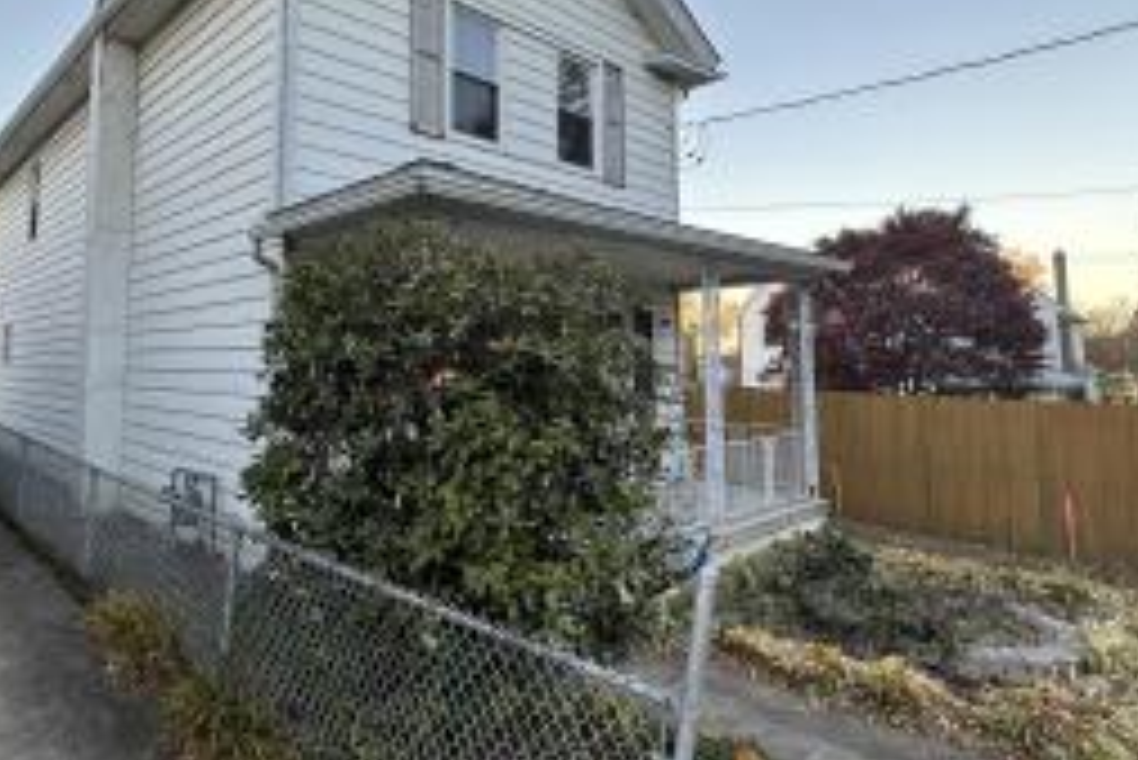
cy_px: 292
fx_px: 727
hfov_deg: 75.6
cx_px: 481
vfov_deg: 54.6
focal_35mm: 23
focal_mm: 2.22
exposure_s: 1/99
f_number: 2.2
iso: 50
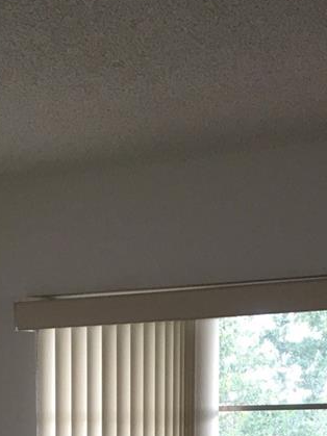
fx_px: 1046
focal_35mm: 83
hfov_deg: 17.8
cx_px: 187
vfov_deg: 21.6
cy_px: 542
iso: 32
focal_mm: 4.15
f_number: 2.2
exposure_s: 1/30
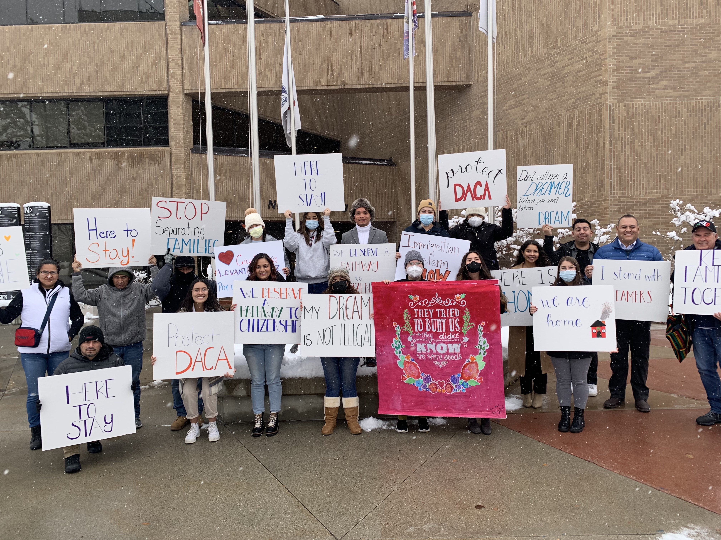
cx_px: 360
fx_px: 542
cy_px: 270
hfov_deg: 67.3
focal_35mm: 26
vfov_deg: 53.1
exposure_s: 1/474
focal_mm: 4.25
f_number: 1.8
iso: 25
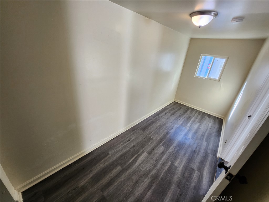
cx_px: 134
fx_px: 101
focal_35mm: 13
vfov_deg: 89.9
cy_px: 101
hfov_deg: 106.2
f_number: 2.2
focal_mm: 1.7
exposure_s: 1/60
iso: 80
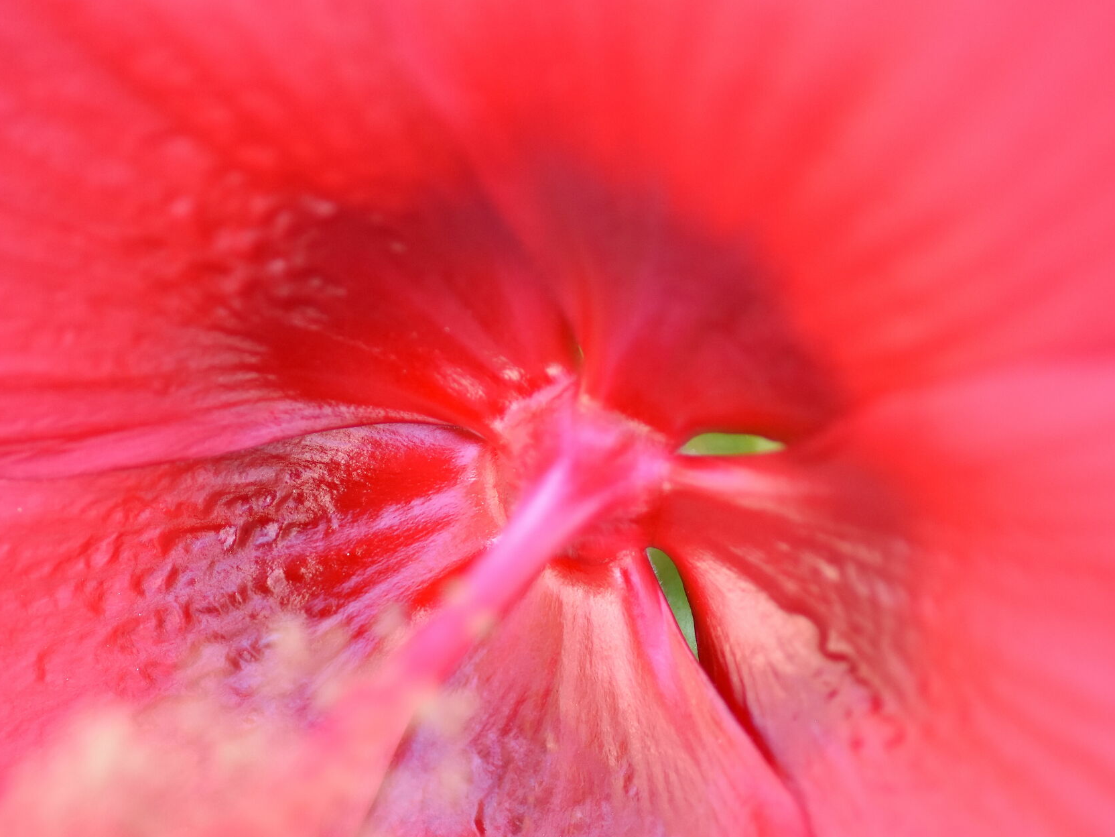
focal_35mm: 208
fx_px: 6700
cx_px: 508
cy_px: 498
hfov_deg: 9.5
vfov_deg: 7.1
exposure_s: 1/500
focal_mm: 100
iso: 1000
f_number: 4
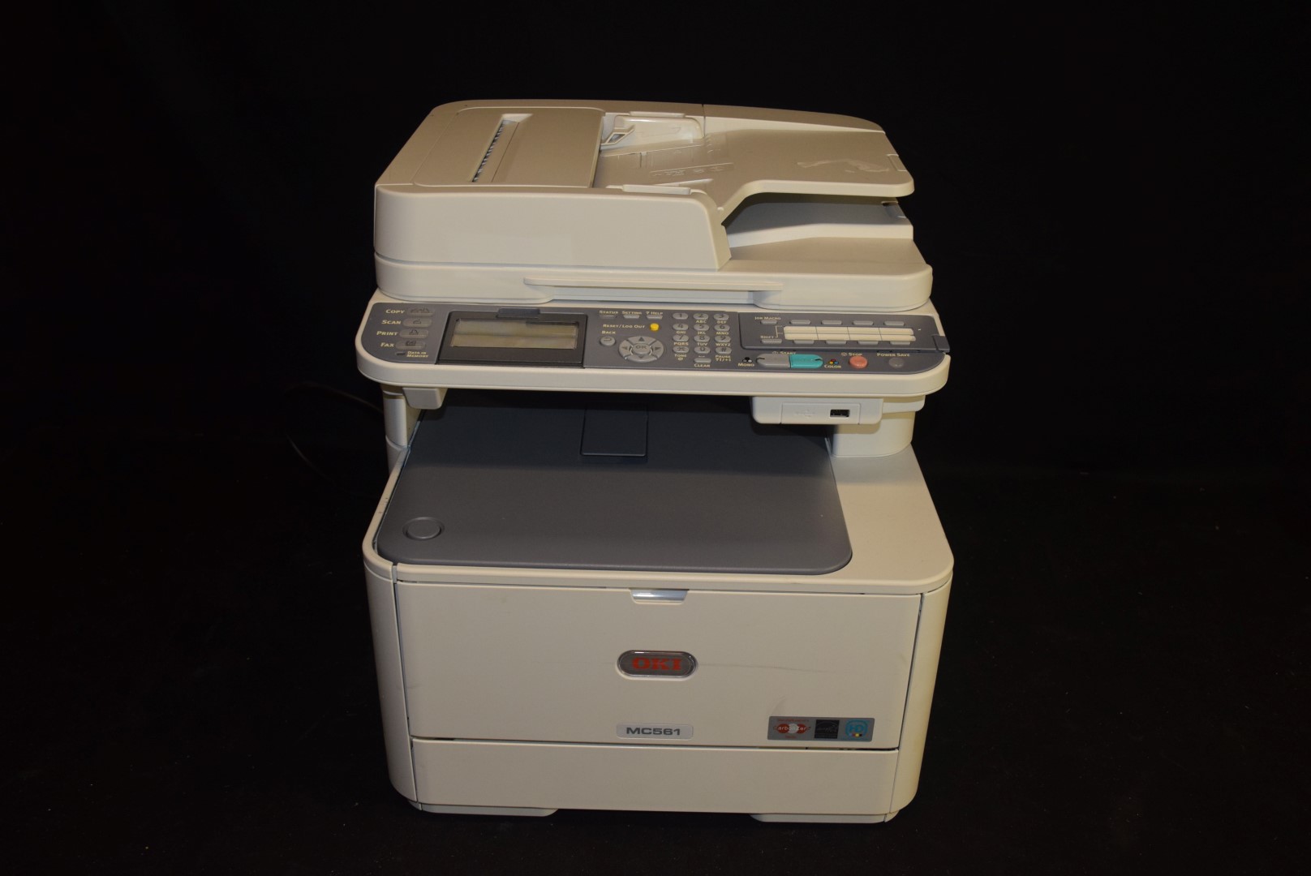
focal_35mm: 34
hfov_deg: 55.1
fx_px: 1257
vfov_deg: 38.4
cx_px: 656
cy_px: 438
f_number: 5
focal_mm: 23
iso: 800
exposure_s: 1/100
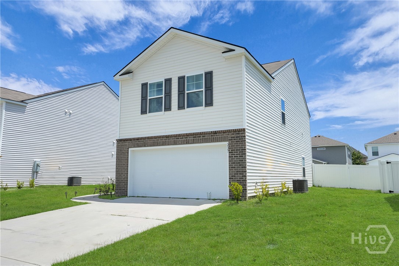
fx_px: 299
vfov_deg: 48.0
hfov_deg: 67.4
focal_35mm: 27
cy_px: 133
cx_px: 200
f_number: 10
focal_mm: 27
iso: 320
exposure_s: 1/640
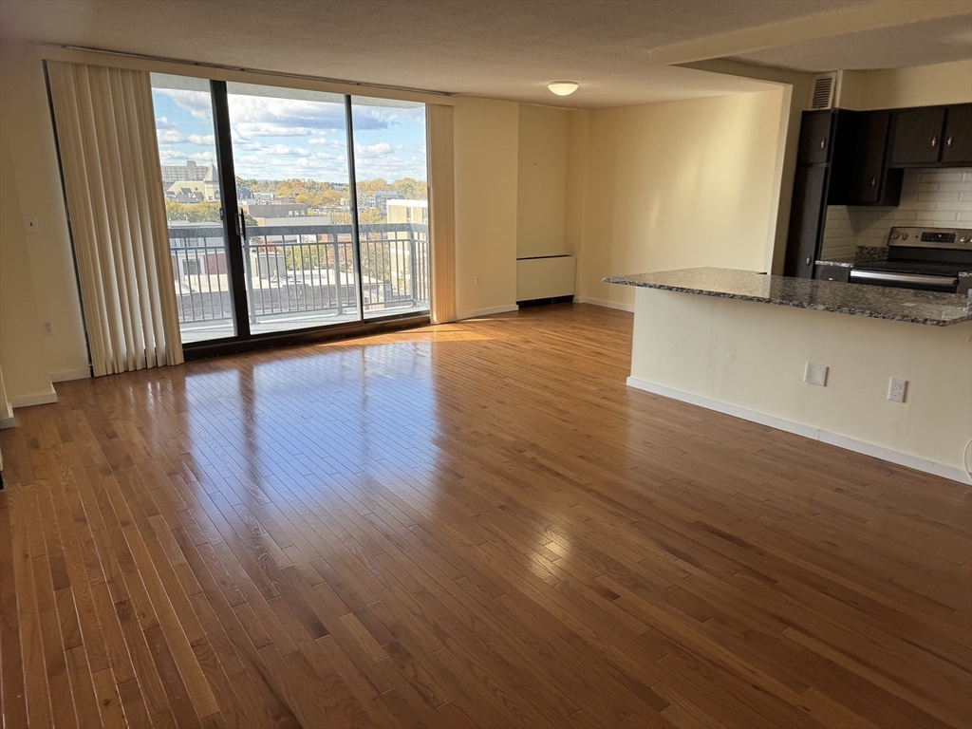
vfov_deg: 56.8
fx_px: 674
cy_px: 364
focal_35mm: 24
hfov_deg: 71.6
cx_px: 486
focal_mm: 6.76
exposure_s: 1/248
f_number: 1.78
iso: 64
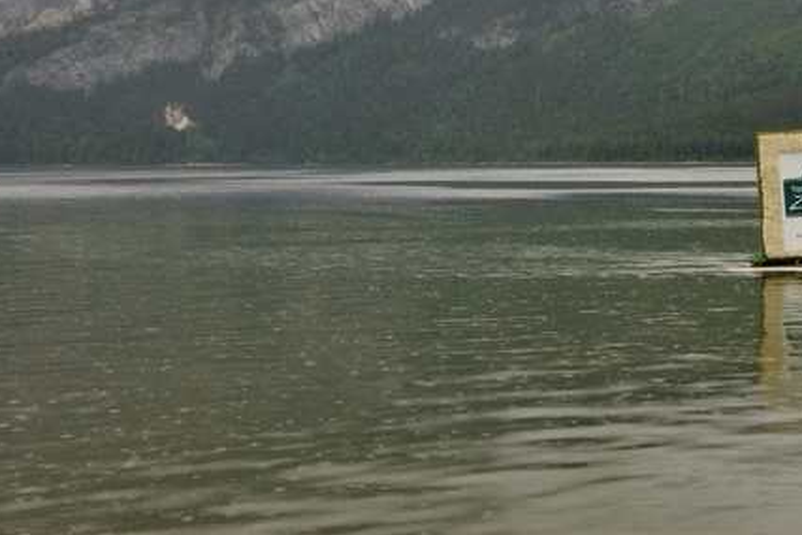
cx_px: 655
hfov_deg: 30.1
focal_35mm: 65
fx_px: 1448
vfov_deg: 20.5
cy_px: 57
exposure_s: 1/200
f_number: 22
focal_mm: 35
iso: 1000
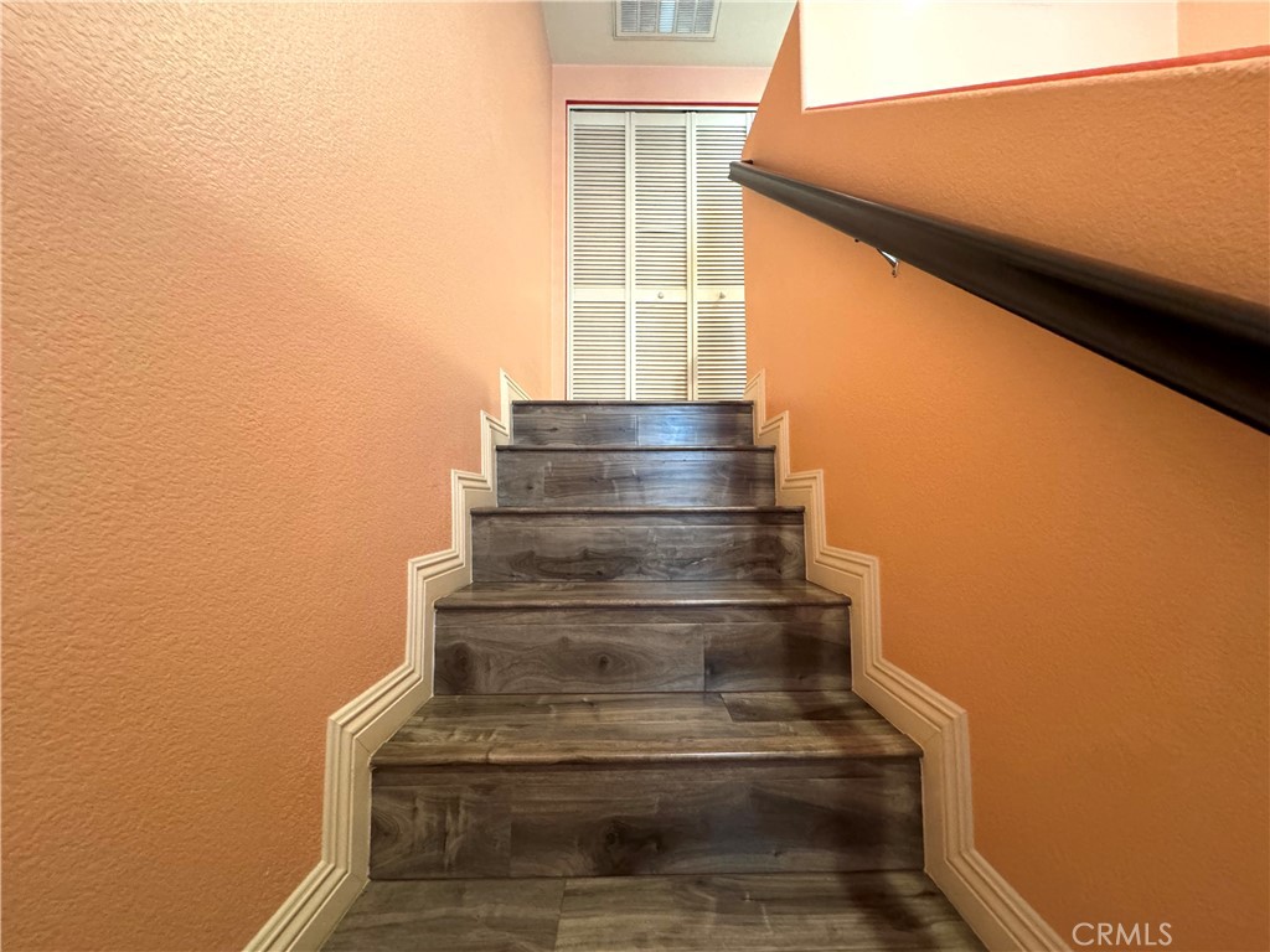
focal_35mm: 14
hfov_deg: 102.1
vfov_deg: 85.7
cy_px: 476
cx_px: 635
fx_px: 514
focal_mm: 2.22
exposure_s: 1/60
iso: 800
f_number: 2.2
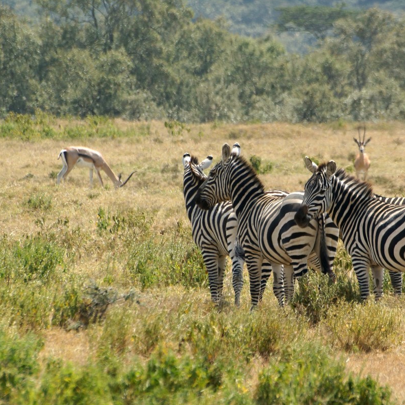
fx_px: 7638
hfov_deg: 3.0
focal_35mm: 577
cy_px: 203
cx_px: 295
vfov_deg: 3.0
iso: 400
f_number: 8
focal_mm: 300
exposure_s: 1/1000
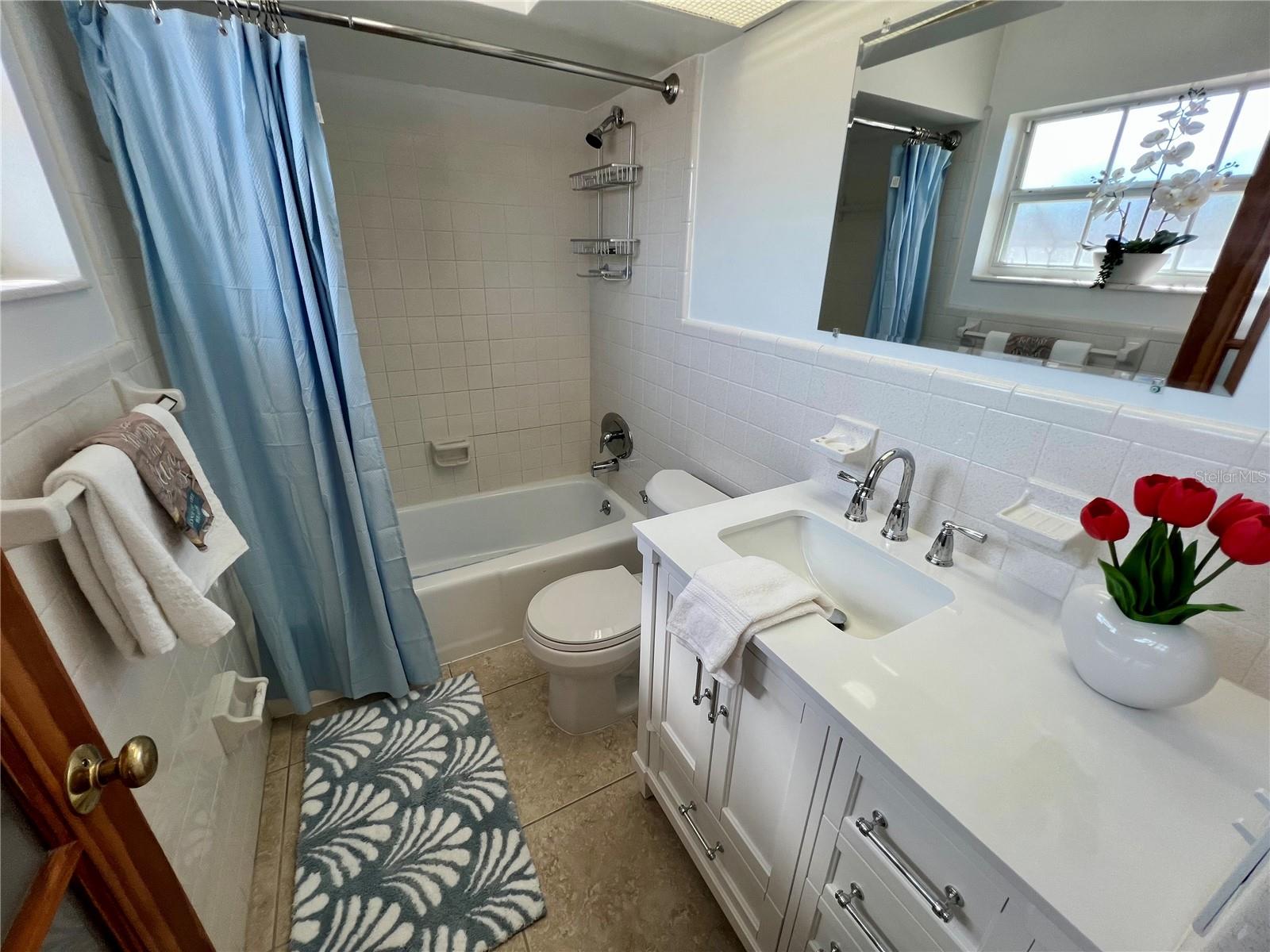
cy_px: 476
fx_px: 477
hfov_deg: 106.2
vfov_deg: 89.9
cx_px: 635
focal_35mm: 13
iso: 50
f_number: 1.8
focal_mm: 1.57
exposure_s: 1/120
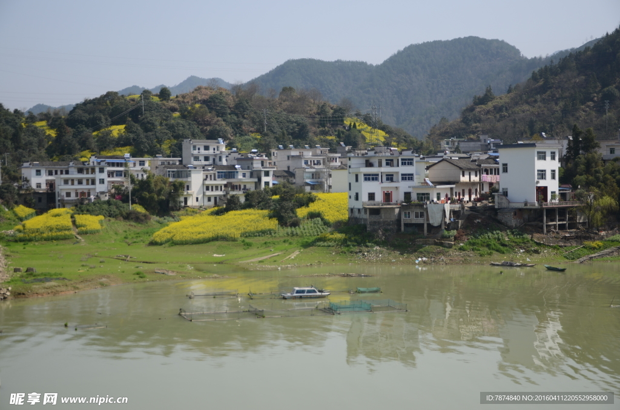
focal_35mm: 60
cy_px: 205
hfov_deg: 33.5
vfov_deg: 22.5
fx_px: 1031
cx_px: 310
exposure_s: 1/800
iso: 100
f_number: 4.5
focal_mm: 40
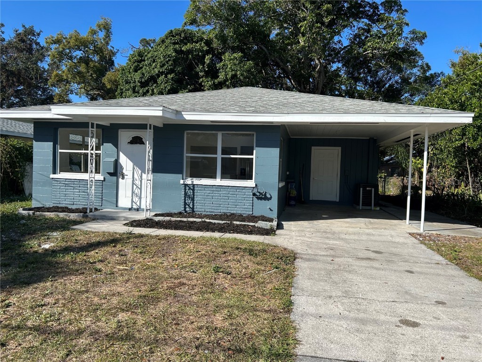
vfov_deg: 53.1
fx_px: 362
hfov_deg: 67.3
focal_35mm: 26
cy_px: 181
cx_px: 241
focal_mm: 5.7
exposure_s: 1/3968
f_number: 1.5
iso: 50
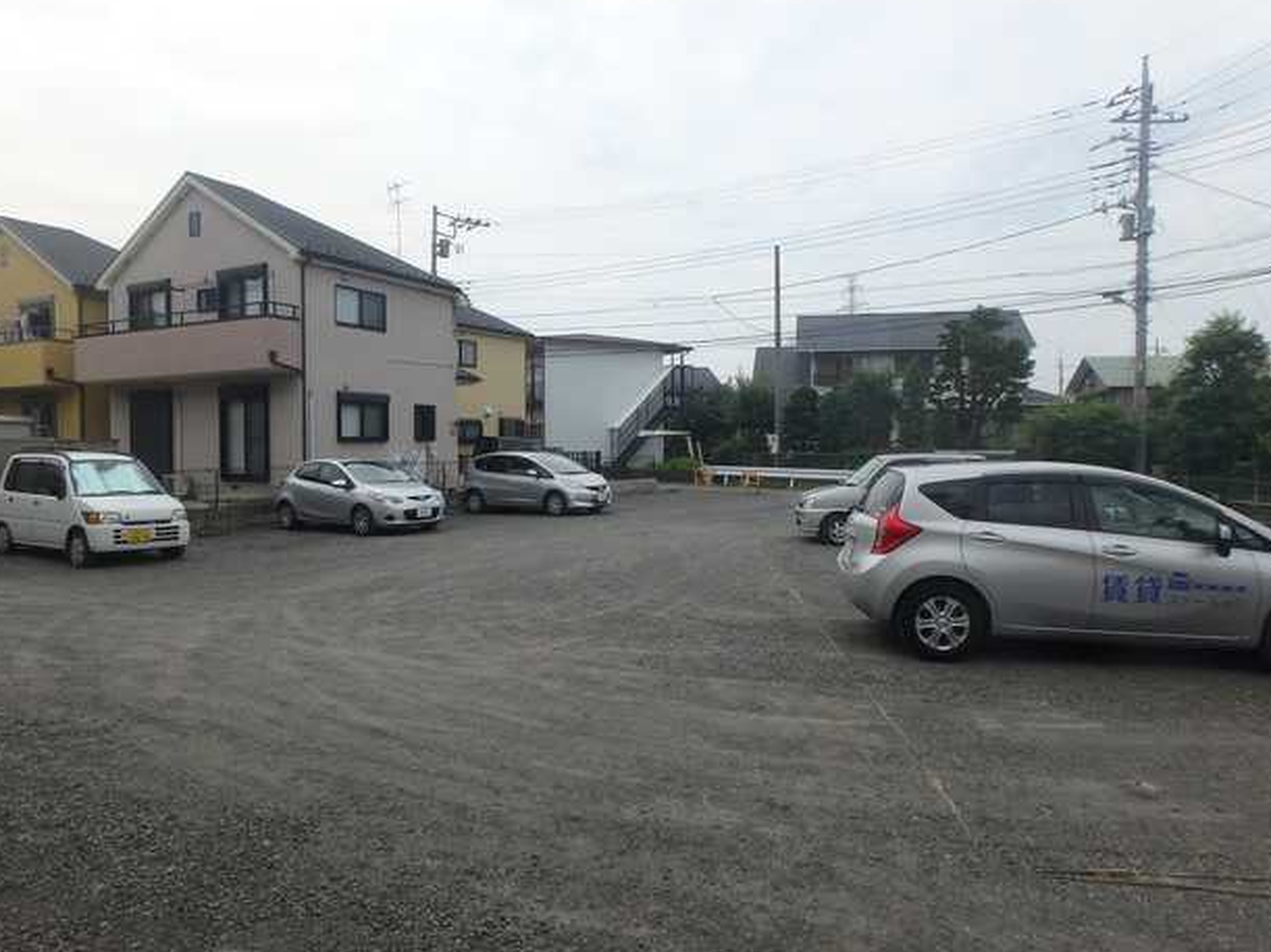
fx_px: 808
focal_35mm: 22
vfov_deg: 61.1
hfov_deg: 76.4
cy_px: 470
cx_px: 620
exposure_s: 1/400
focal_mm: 3.7
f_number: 6
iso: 125
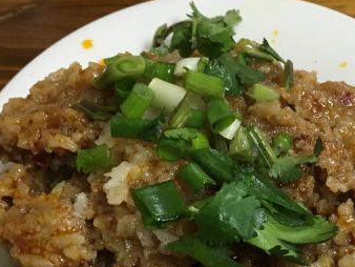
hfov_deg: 31.8
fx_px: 616
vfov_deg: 24.1
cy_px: 214
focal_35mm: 60
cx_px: 243
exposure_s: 1/33
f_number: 2.2
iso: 160
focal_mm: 4.15
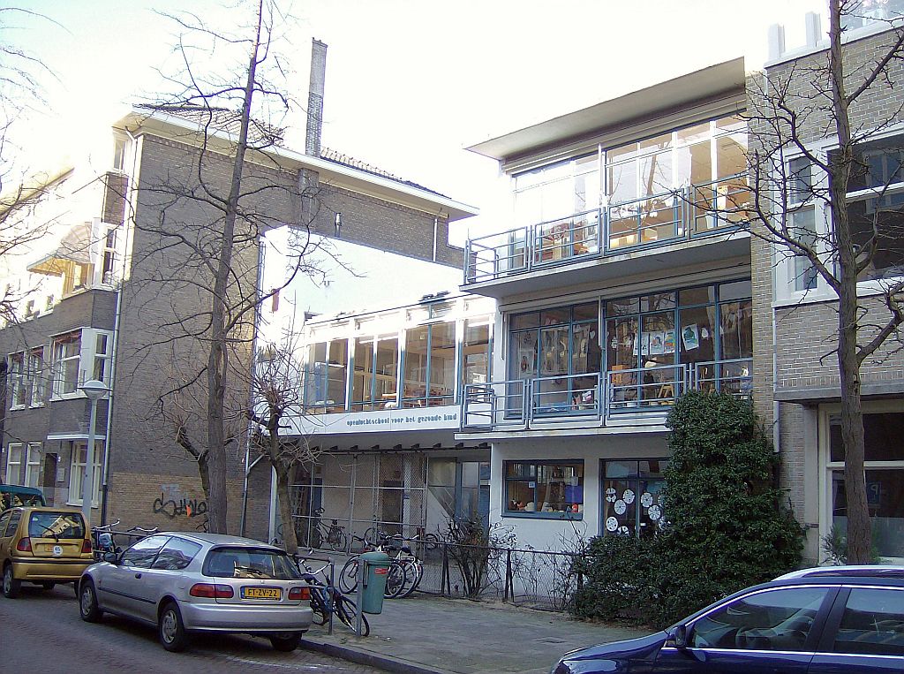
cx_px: 452
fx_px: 938
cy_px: 337
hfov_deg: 51.5
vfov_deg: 39.5
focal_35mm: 36
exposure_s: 1/201
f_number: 2.8
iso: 100
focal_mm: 6
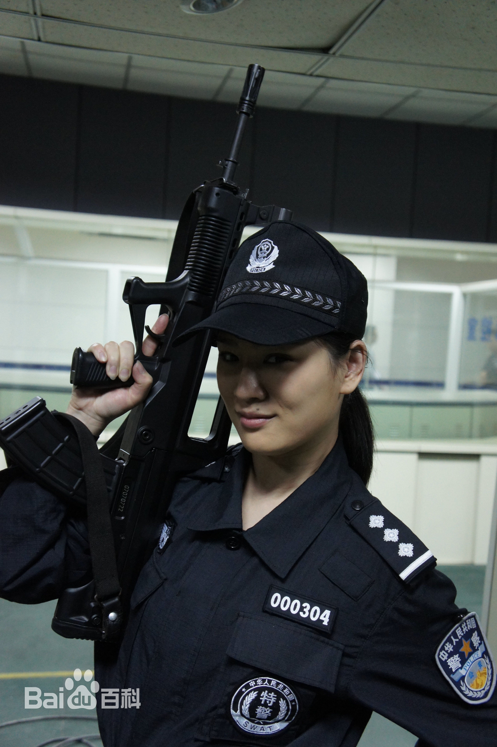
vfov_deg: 48.0
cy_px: 374
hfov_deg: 33.0
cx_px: 248
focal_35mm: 40
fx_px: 840
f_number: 4
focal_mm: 27
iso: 1600
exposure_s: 1/30
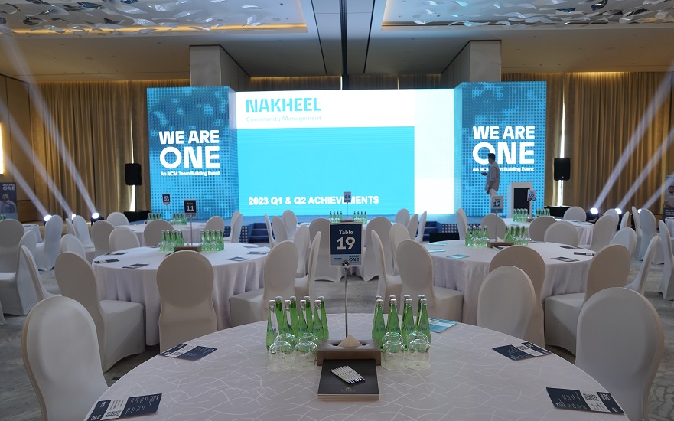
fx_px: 459
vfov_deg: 49.2
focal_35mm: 25
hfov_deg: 72.6
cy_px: 222
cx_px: 340
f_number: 4
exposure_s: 1/100
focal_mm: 24
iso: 1250
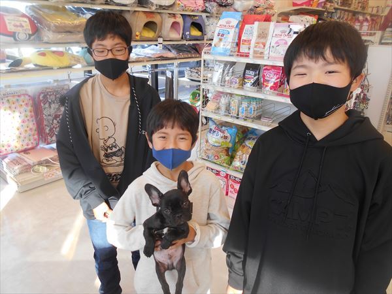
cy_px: 147
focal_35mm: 26
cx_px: 196
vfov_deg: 53.1
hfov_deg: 67.3
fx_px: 294
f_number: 3.2
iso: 80
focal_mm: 4.6
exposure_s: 1/40
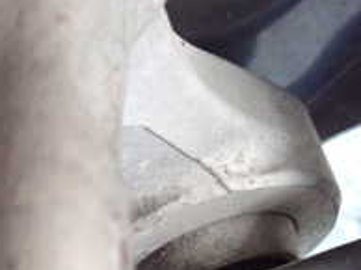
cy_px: -2
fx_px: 969
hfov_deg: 19.6
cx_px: 458
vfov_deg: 15.6
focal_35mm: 93
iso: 640
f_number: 2.3
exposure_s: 1/60
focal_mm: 5.4
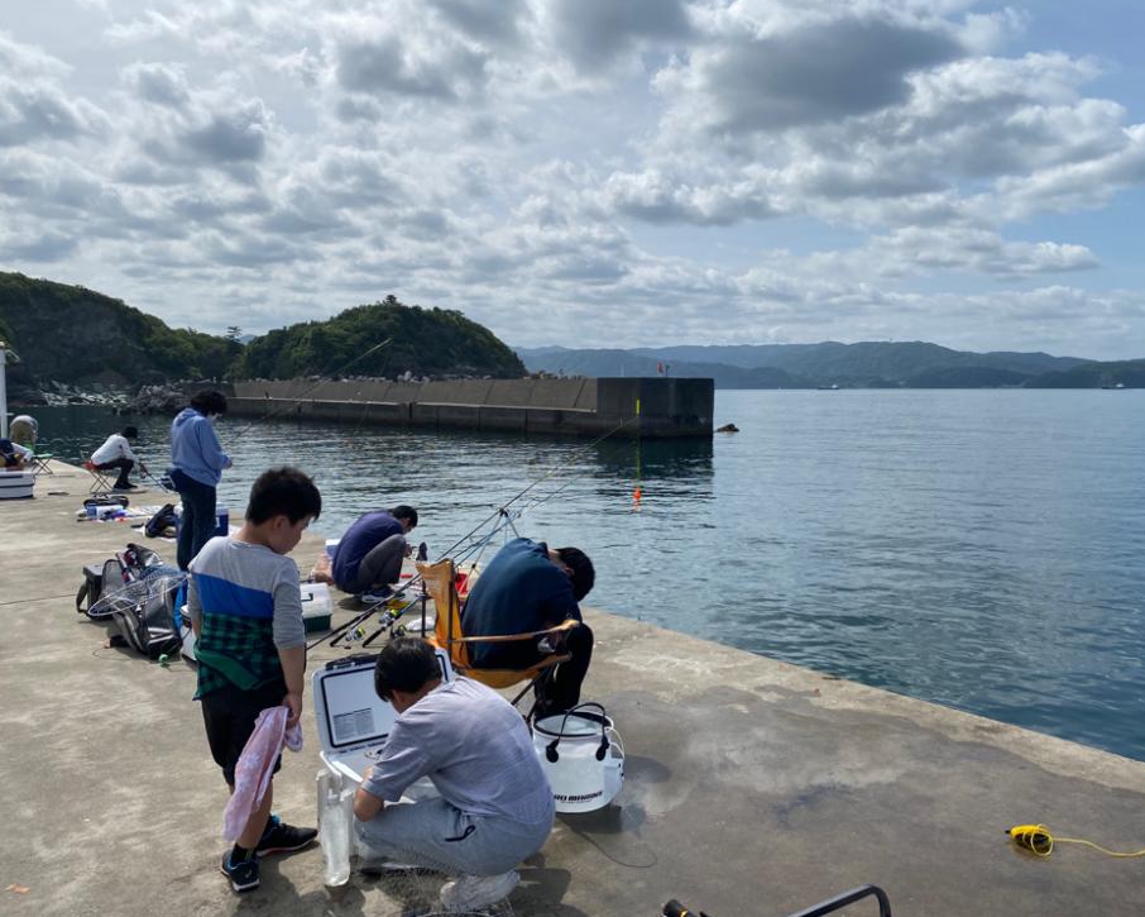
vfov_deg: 51.5
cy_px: 446
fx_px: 949
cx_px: 622
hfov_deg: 62.1
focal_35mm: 28
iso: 32
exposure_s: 1/6410
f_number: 1.8
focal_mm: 4.25
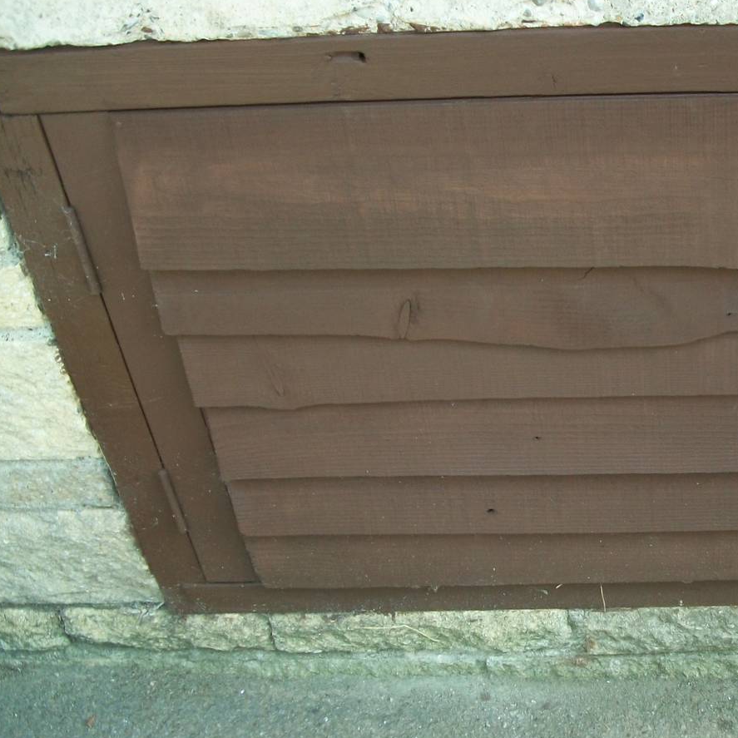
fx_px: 1230
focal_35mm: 51
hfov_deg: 32.4
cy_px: 396
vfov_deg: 33.4
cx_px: 604
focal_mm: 5.7
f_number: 2.9
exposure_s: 1/60
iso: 80
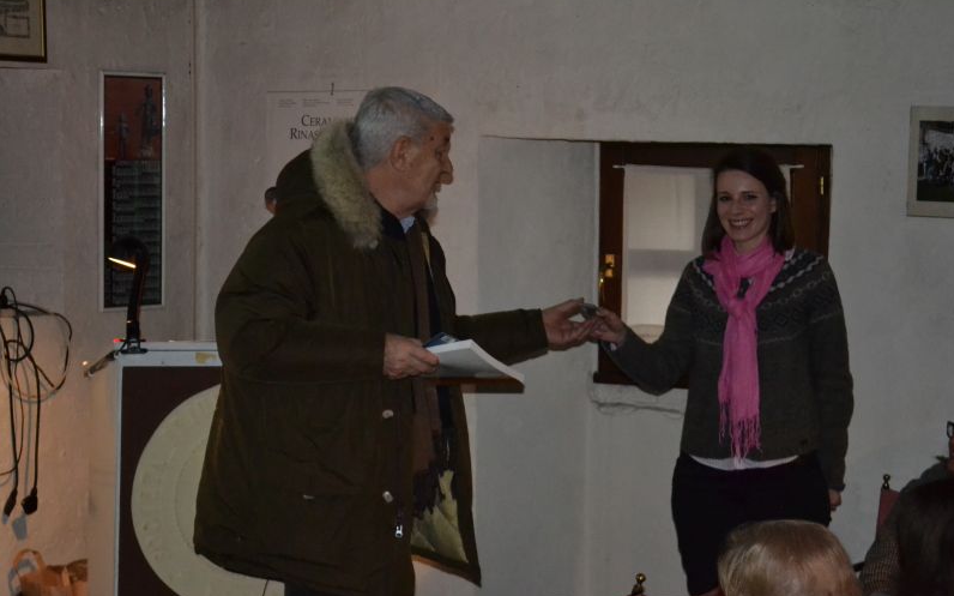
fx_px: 2197
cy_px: 306
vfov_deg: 15.4
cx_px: 478
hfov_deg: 24.5
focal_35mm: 85
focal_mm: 55
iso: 3200
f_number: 5.6
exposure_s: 1/60
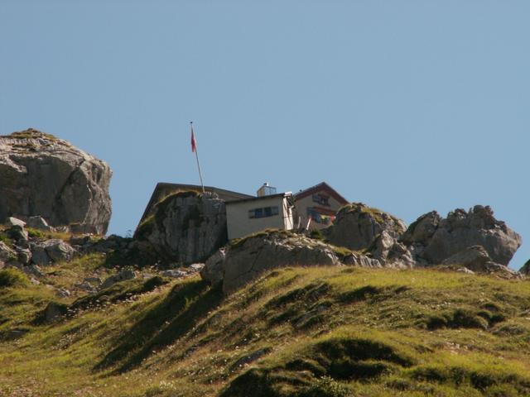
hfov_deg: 7.0
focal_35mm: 281
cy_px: 198
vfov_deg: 5.3
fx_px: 4302
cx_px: 265
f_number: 7.1
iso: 50
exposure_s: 1/200
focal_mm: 45.99
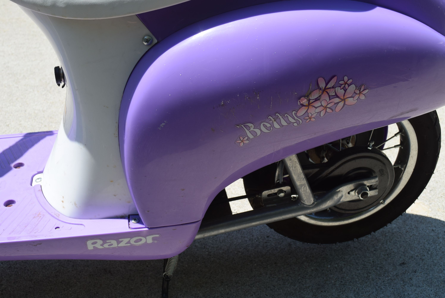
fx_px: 557
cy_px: 149
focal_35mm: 45
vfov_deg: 29.9
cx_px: 222
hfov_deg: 43.6
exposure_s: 1/400
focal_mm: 30
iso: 200
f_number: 10
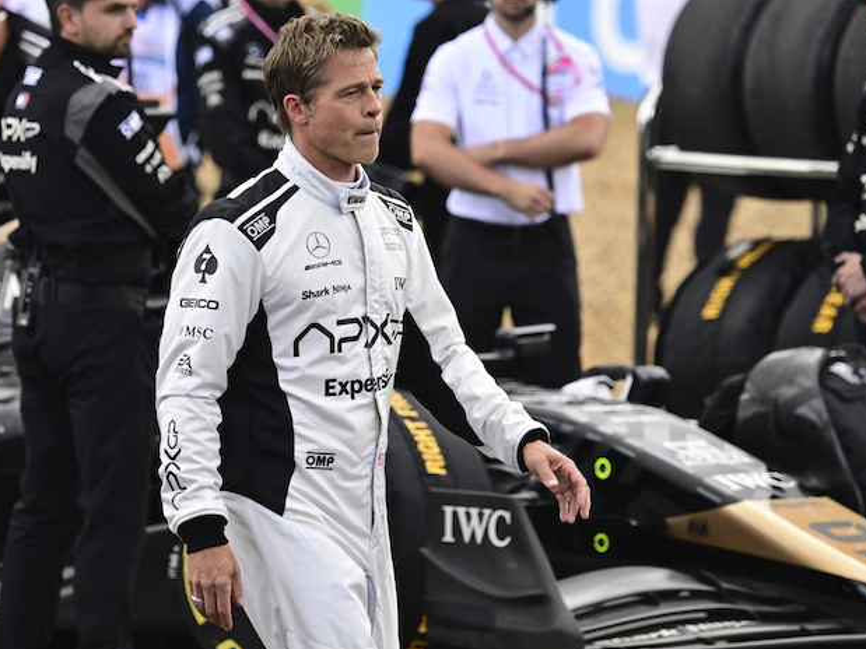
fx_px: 6803
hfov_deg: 7.3
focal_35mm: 272
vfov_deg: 5.5
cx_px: 403
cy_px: 325
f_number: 5.6
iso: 1000
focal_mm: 250
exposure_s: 1/1250
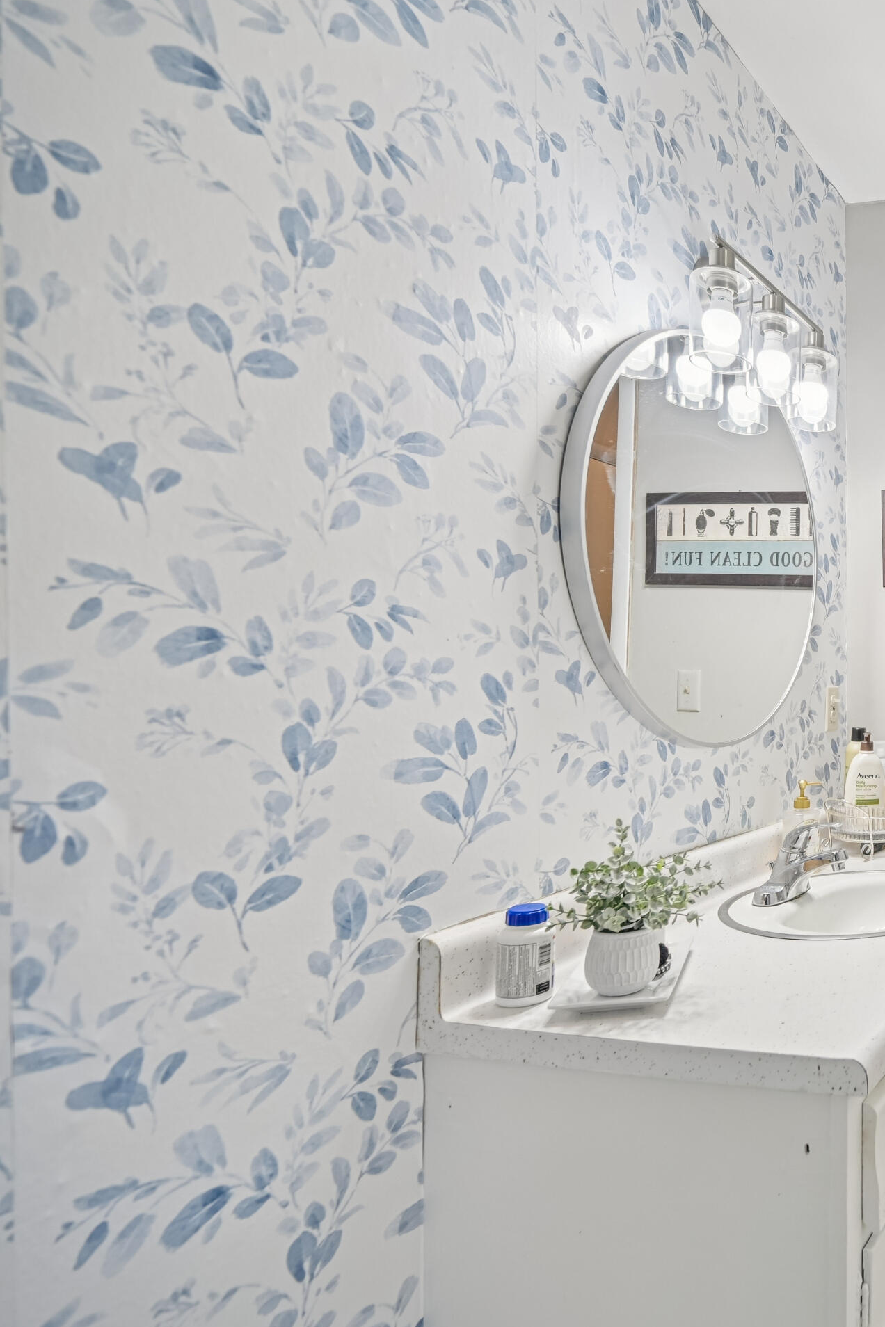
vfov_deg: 78.6
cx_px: 1038
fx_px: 811
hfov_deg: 41.3
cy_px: 679
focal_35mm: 22
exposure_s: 1/60
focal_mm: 14
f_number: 4
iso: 400
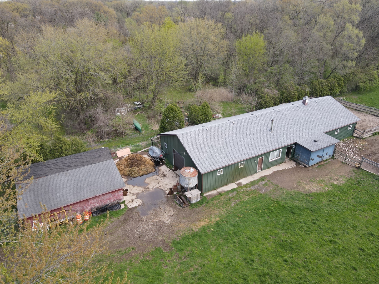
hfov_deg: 71.6
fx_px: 263
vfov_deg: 56.8
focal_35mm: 24
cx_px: 190
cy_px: 142
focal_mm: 4.5
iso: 100
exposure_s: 1/160
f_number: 2.8
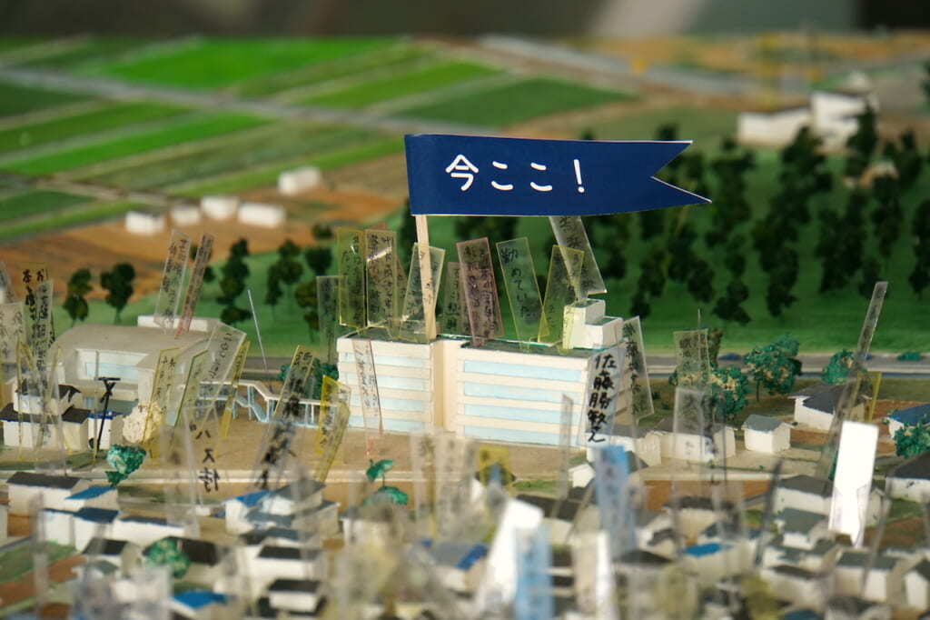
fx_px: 7747
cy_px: 310
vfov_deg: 4.6
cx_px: 465
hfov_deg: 6.9
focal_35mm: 300
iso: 640
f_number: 6.3
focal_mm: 200
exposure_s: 1/320
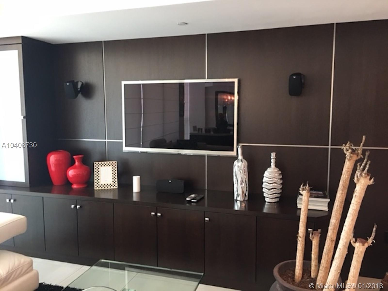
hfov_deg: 61.7
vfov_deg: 48.2
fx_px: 325
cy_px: 146
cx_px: 194
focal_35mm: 29
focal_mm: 4.15
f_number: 2.2
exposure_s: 1/15
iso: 100
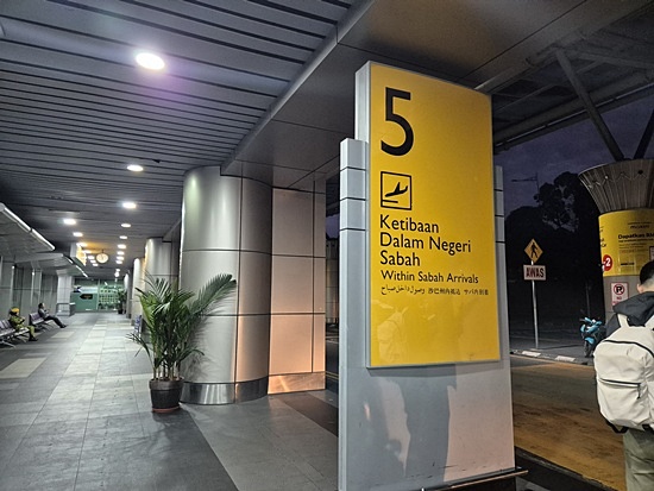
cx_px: 327
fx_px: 435
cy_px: 246
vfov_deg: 58.9
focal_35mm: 23
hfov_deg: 73.9
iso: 1600
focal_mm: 5.4
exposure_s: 1/100
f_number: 1.8
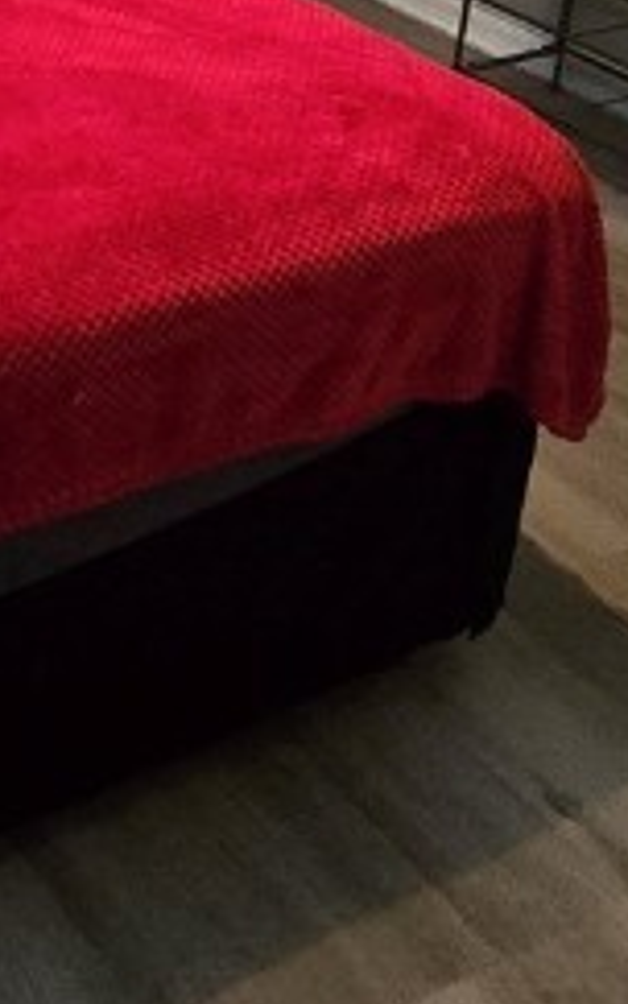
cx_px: -277
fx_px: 1587
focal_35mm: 58
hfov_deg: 19.8
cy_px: -219
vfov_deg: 29.8
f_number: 2.2
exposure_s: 1/60
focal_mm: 2.2
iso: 1000
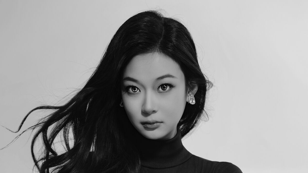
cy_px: 227
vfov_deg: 10.7
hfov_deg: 19.3
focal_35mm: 111
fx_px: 907
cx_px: 153
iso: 100
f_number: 2.8
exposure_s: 1/60
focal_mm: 70
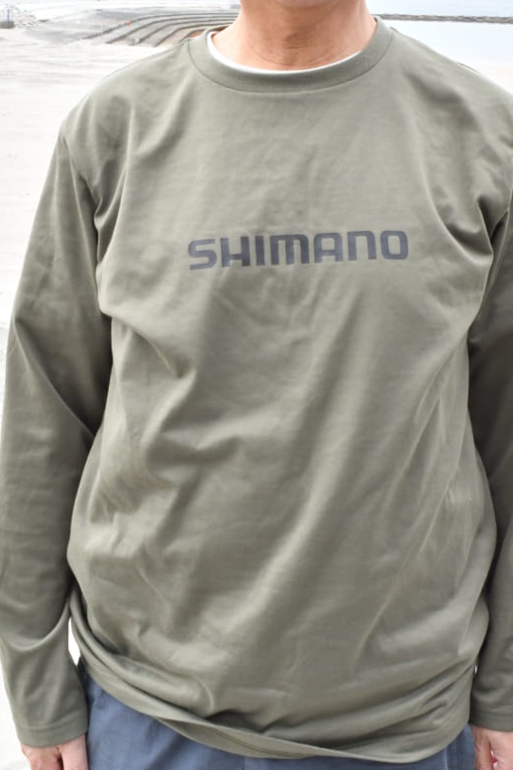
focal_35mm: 56
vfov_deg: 34.7
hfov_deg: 24.1
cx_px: 349
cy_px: 173
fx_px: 1197
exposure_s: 1/100
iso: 800
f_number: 22
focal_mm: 23
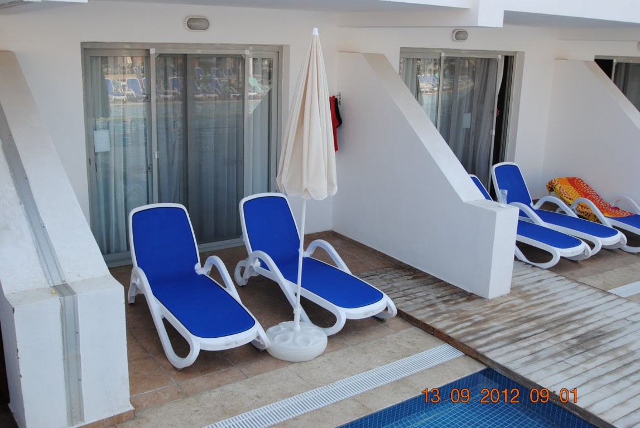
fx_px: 641
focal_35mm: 36
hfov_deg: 53.1
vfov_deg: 37.0
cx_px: 320
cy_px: 214
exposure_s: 1/125
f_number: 5.6
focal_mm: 24
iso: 110
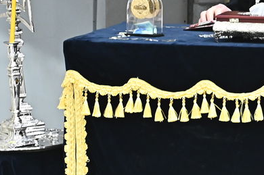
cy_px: -22
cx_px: 328
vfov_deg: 2.8
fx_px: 3552
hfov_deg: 4.2
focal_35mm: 485
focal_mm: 135
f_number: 7.1
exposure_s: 1/200
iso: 3200
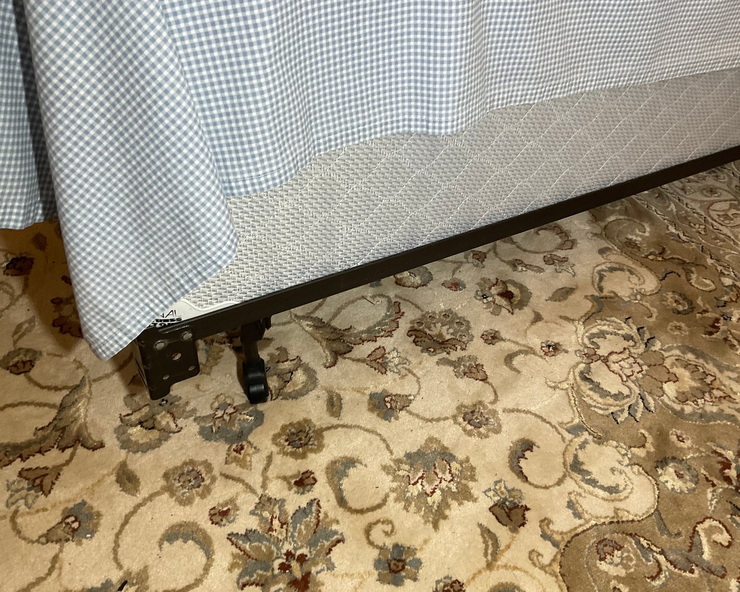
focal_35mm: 31
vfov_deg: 47.1
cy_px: 299
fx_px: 679
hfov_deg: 57.1
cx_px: 403
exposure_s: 1/60
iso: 100
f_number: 1.8
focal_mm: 3
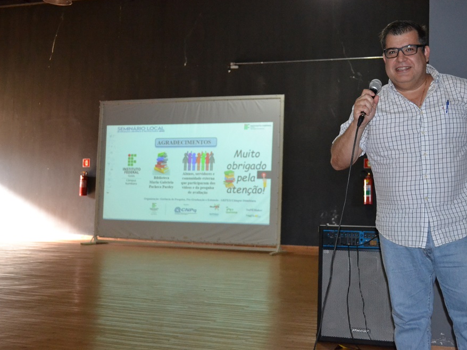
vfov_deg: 31.5
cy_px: 174
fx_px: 620
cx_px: 262
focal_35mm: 46
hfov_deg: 41.2
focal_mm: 28
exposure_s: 1/60
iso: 3200
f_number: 4.5
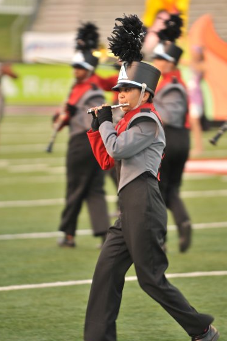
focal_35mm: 321
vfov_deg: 6.4
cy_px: 171
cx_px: 119
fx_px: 3042
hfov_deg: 4.3
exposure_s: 1/80
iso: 200
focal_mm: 200
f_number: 2.8
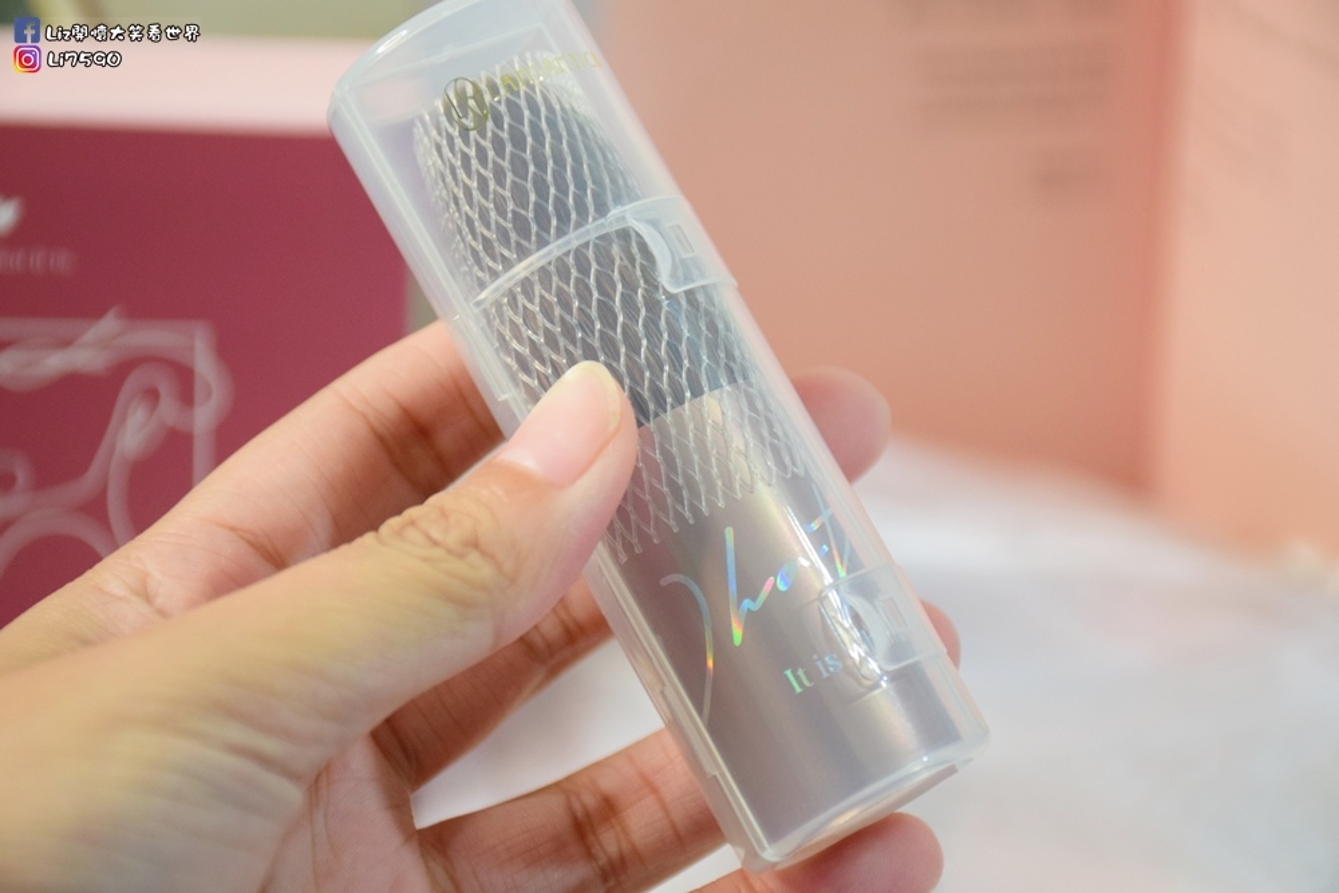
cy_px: 446
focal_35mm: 105
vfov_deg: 13.0
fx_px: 3906
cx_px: 670
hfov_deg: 19.5
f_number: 5
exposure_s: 1/100
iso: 1600
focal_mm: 70
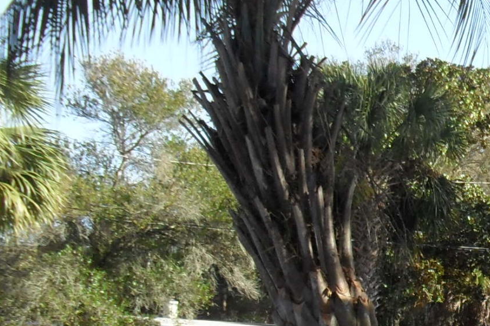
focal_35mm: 129
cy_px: 321
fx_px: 1755
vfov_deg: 10.5
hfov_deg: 14.7
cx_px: 744
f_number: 3.2
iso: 100
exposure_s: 1/500
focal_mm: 6.3
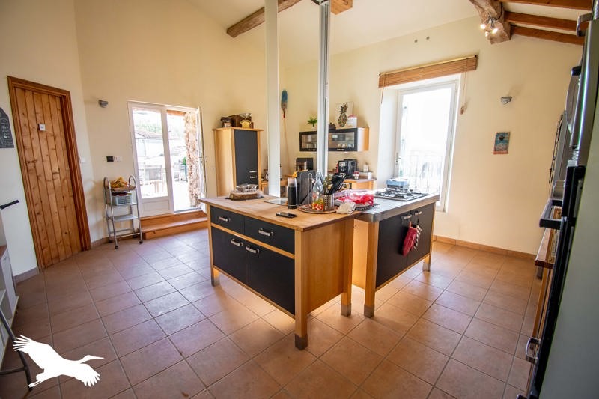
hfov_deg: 100.4
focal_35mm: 15
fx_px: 250
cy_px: 200
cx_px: 300
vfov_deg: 77.3
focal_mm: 10
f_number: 5
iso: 500
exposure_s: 1/100
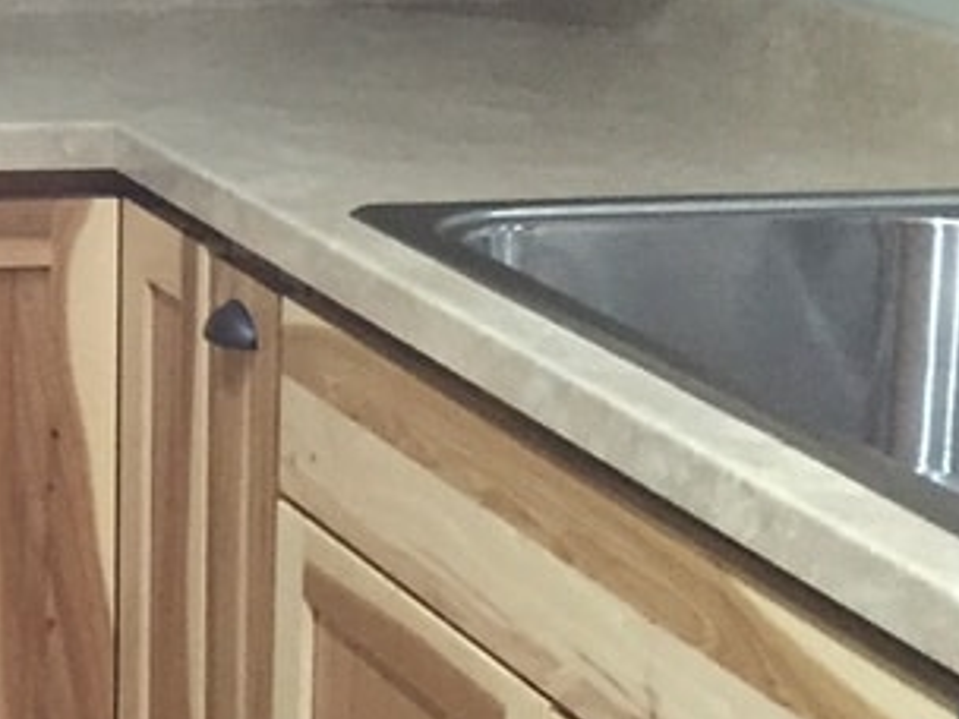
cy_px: -41
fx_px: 3518
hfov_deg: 13.7
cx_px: -812
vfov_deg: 11.5
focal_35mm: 127
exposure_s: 1/24
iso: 250
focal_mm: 4.15
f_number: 2.2
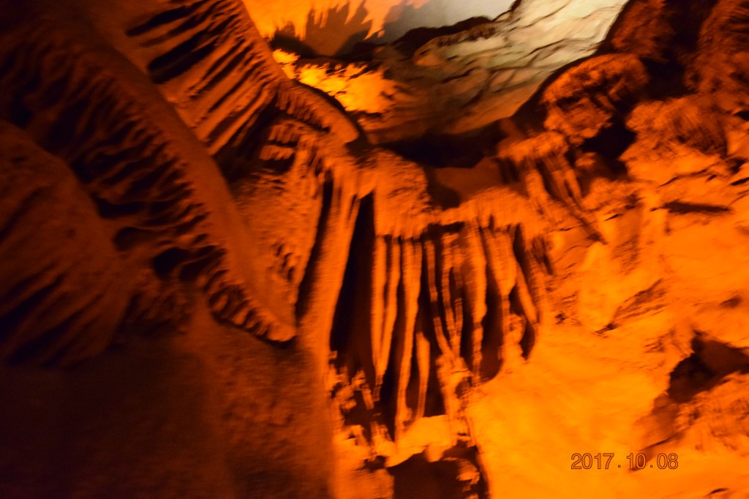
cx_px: 374
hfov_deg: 67.4
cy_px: 250
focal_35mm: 27
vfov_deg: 47.9
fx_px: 562
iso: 6400
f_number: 3.5
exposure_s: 1/3
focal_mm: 18
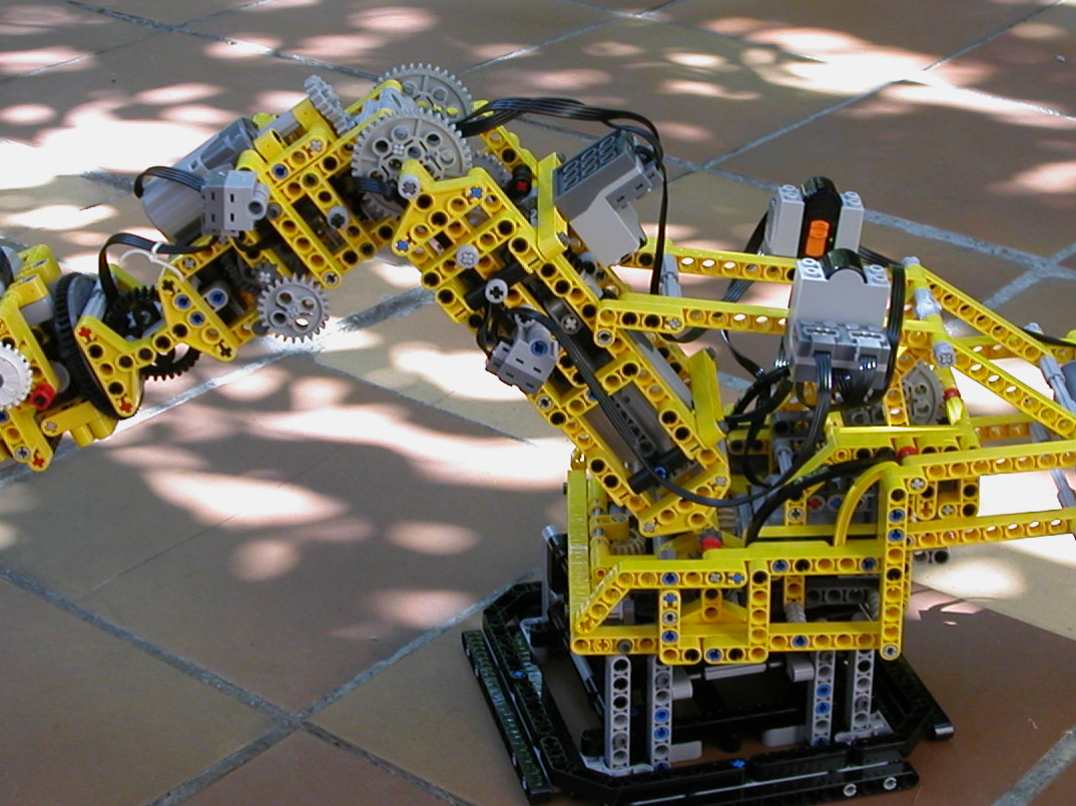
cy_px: 443
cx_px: 604
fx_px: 2269
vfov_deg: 20.2
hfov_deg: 26.7
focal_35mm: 73
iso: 100
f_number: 3.2
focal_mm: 7.5
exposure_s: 1/174
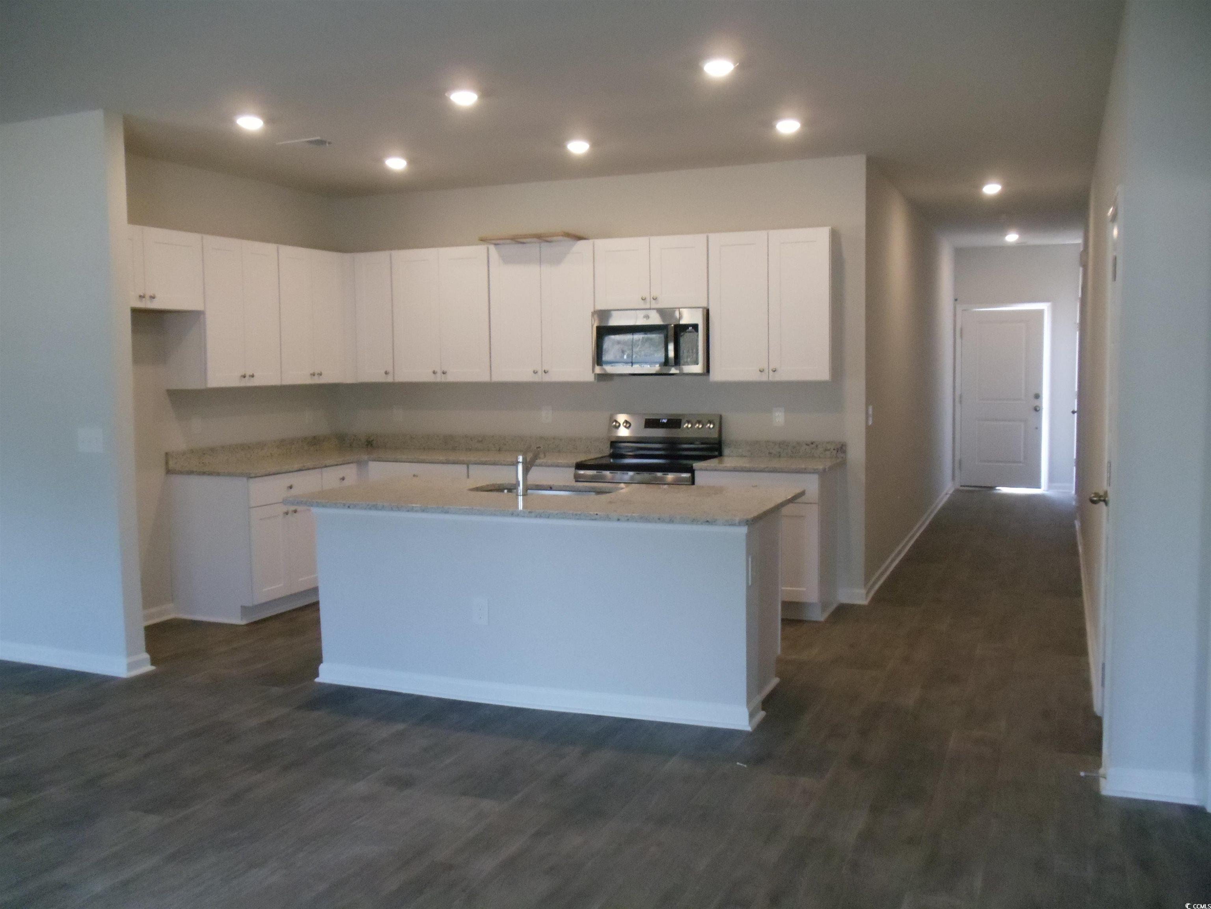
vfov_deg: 32.9
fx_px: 1539
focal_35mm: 44
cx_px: 606
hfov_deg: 42.9
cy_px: 454
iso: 800
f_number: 3.5
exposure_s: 1/100
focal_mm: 6
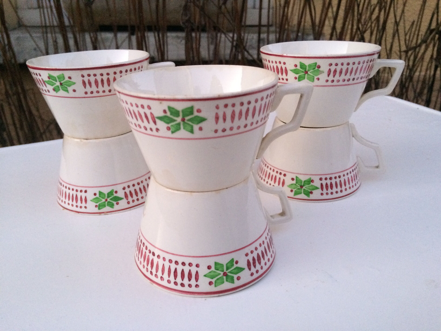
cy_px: 166
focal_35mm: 29
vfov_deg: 48.2
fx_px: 369
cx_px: 220
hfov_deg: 61.7
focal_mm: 4.15
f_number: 2.2
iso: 320
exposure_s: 1/33
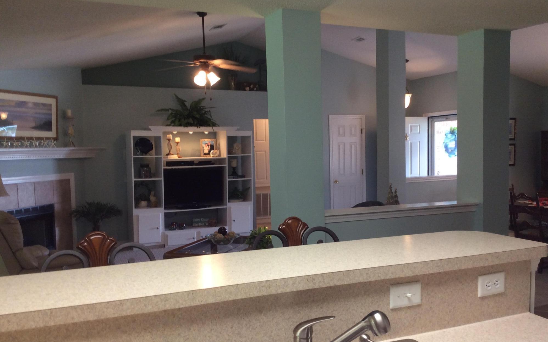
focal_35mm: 34
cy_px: 181
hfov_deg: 56.7
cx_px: 275
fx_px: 508
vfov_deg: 37.3
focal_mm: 3.3
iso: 50
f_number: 2.4
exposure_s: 1/24
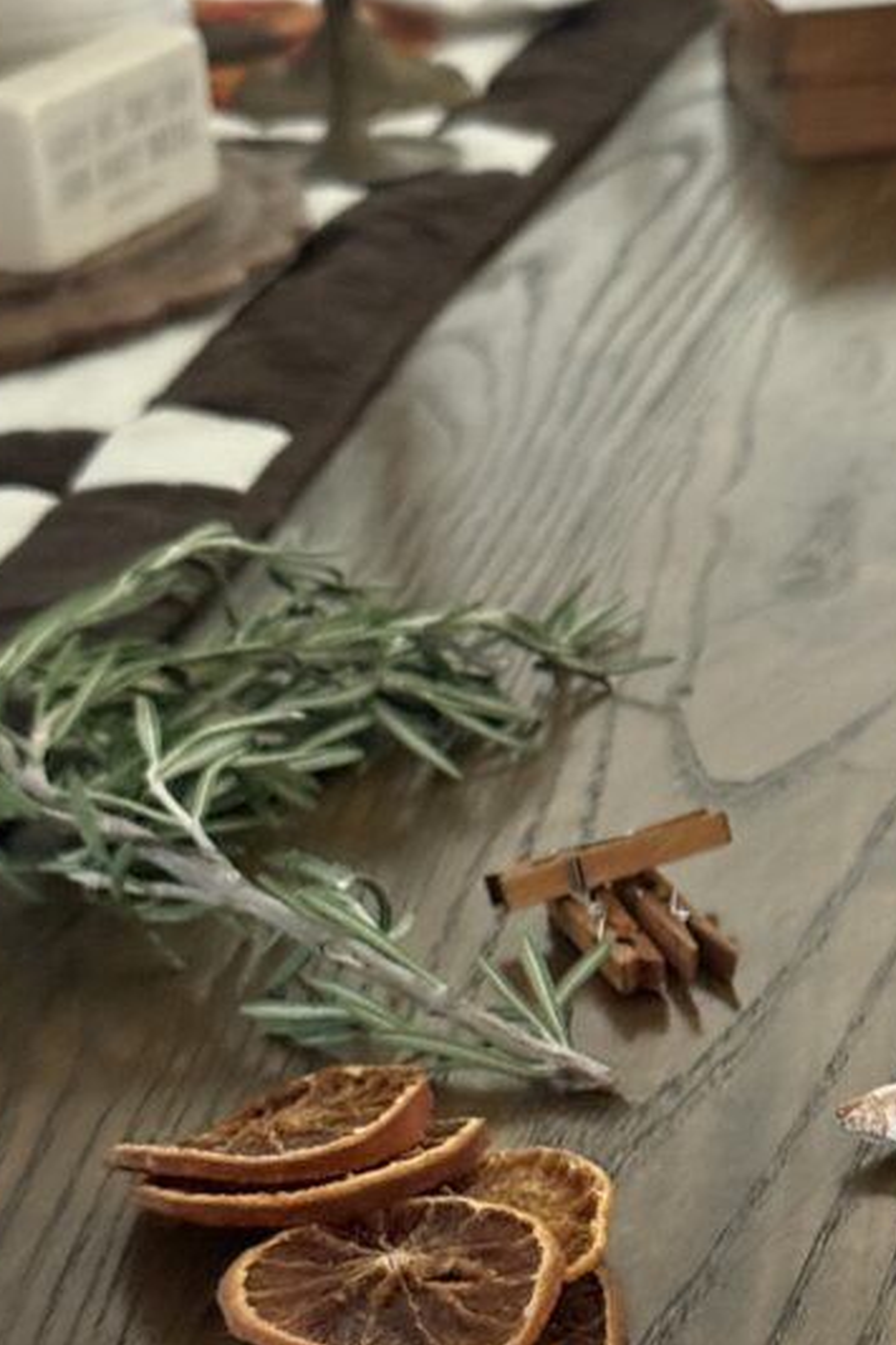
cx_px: 931
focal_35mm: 96
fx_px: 3586
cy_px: 1108
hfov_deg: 14.0
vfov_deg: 21.0
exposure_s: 1/24
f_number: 1.78
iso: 640
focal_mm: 6.76
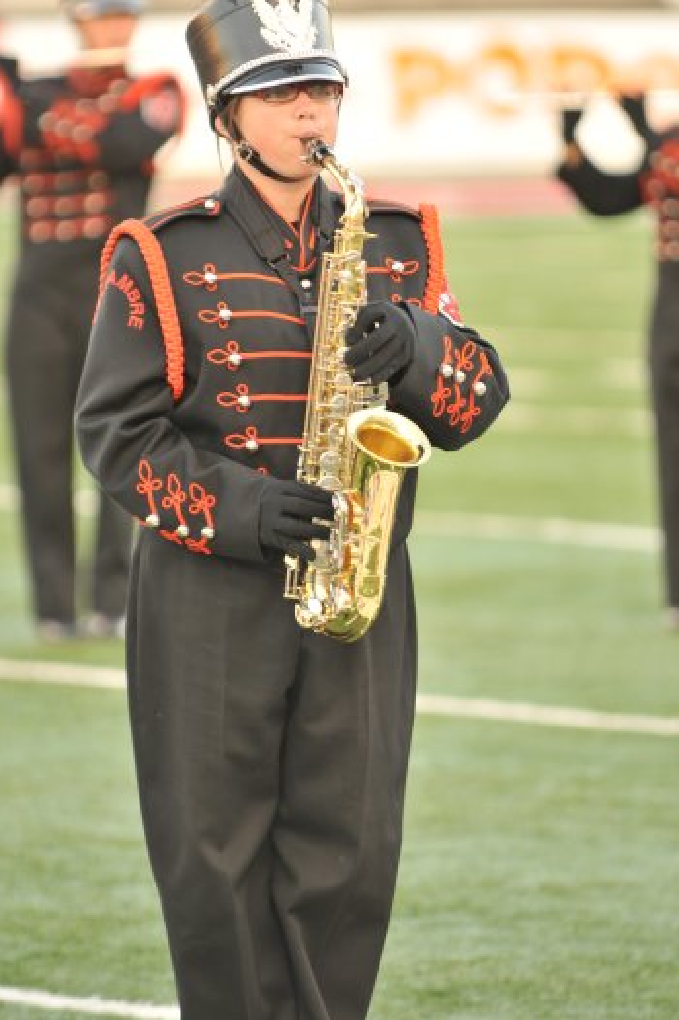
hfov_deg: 4.0
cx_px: 309
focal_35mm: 344
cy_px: 443
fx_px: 9744
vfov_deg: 6.0
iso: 200
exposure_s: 1/160
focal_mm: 200
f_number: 2.8
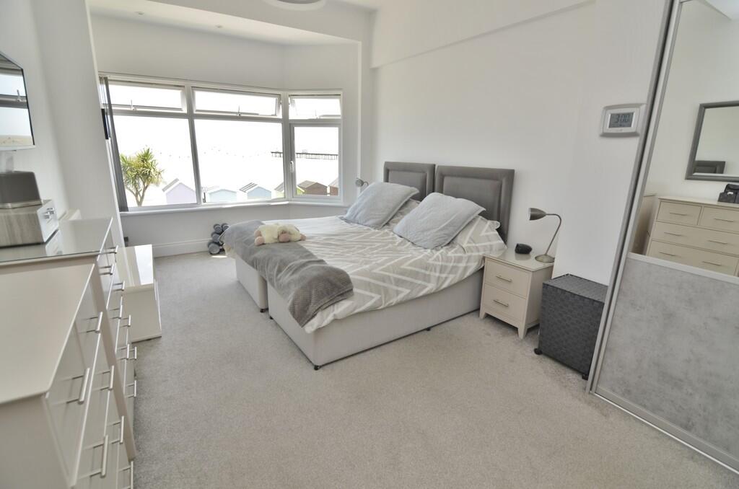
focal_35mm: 16
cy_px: 244
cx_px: 370
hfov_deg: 95.1
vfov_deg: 71.8
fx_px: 338
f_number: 5.6
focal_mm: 11
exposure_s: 1/125
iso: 200
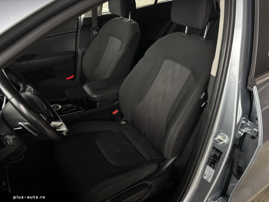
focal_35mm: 26
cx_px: 134
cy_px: 101
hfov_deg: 67.3
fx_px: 202
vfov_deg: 53.1
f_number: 1.6
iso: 125
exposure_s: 1/98
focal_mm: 5.96
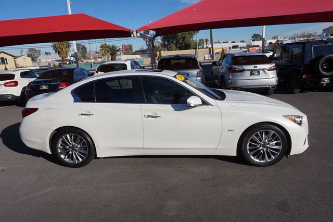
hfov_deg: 73.8
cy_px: 111
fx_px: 222
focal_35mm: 24
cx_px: 166
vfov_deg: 53.1
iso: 100
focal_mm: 16
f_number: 11
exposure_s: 1/320
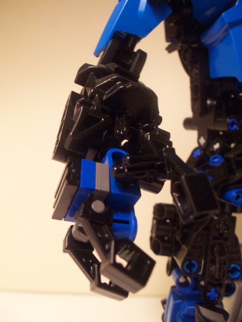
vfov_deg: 61.7
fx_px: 270
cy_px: 161
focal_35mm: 29
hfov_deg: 48.2
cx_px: 121
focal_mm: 5.2
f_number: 3.4
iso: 160
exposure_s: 1/30
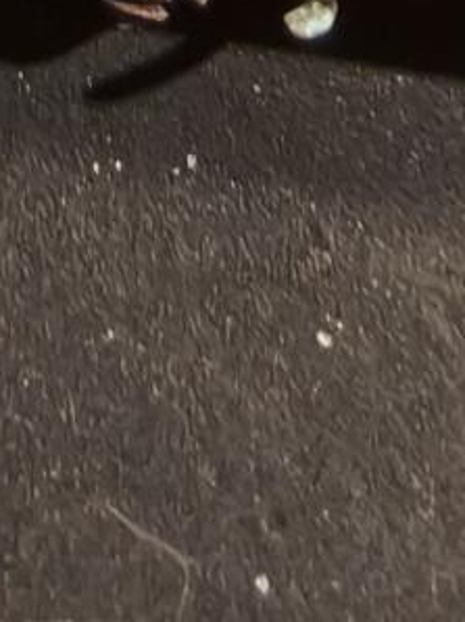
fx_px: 2493
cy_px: -1006
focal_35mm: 139
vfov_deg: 11.2
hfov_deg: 10.7
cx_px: 288
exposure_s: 1/56
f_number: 2
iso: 250
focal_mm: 2.32
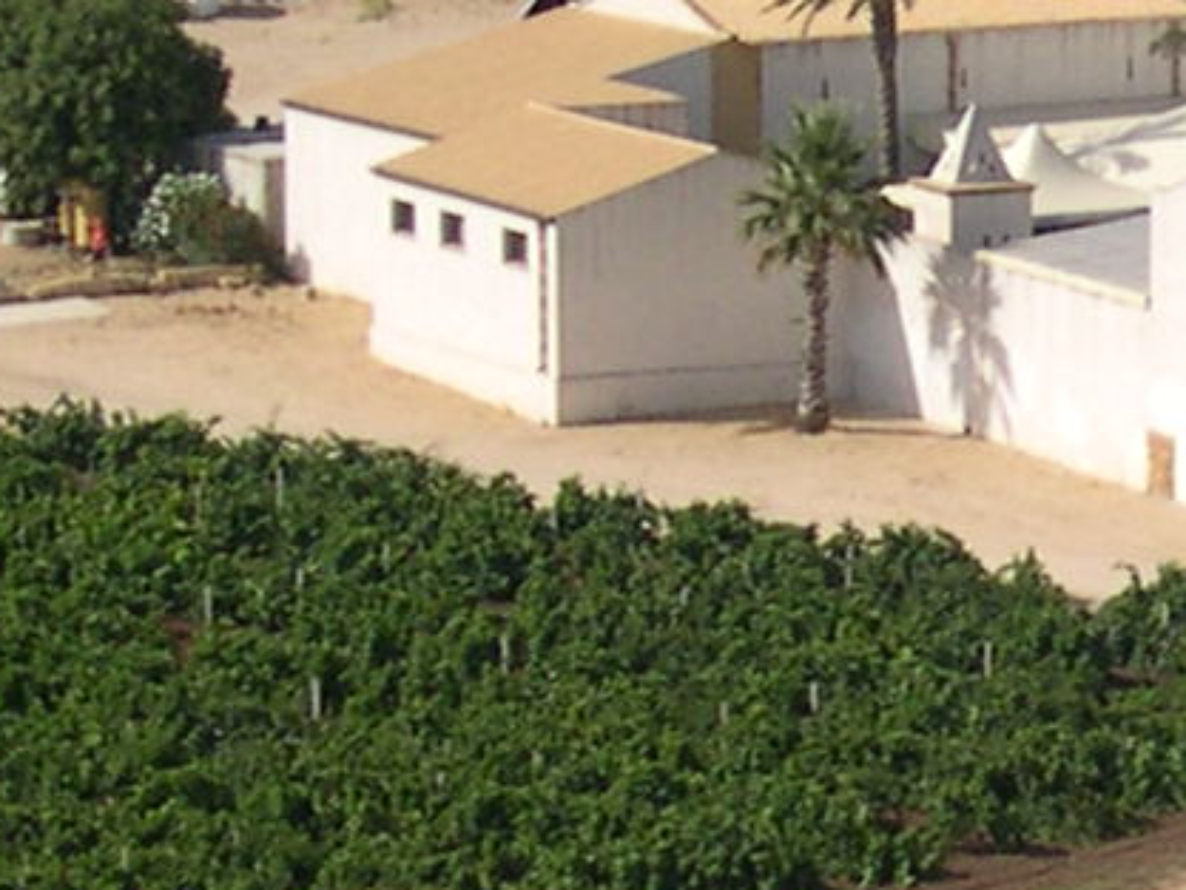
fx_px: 8773
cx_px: 1917
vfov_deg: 5.8
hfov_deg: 7.6
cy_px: 580
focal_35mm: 256
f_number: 8.4
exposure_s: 1/197
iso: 100
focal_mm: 10.1
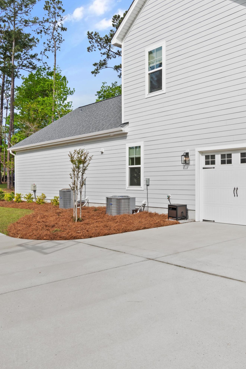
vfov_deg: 58.7
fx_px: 328
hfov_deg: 40.9
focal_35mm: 32
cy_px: 185
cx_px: 149
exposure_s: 1/200
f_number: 7.1
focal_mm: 14
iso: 100
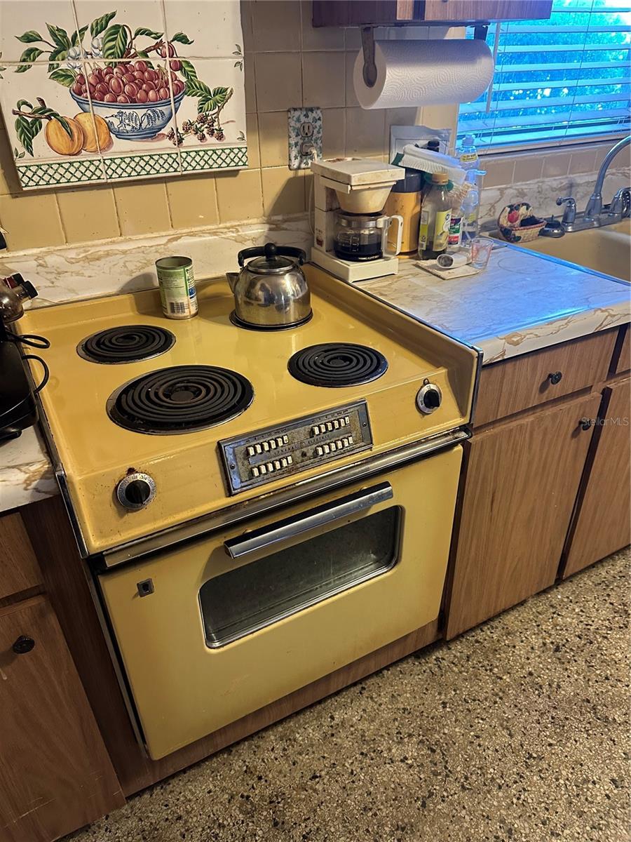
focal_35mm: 24
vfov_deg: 71.6
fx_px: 583
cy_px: 421
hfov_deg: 56.8
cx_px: 316
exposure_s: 1/60
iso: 500
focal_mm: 6.86
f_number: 1.78
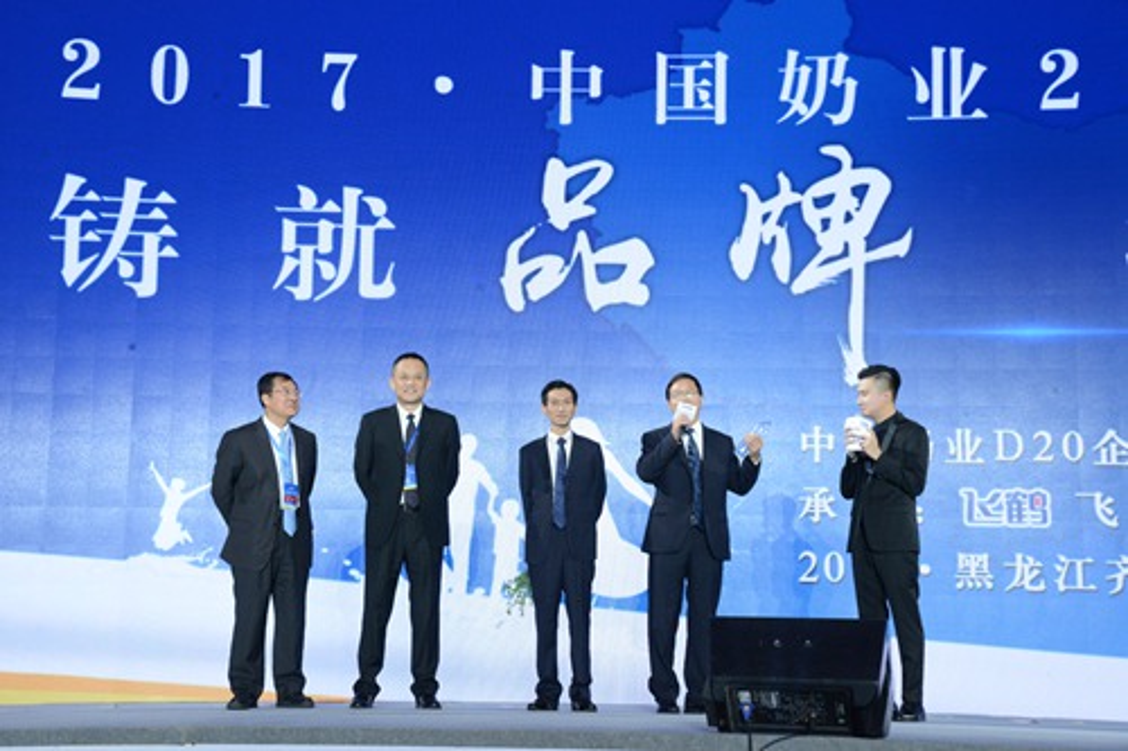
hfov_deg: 34.5
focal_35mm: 58
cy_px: 376
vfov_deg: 23.4
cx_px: 564
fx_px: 1817
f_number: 13
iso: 2800
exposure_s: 1/60
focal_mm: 58
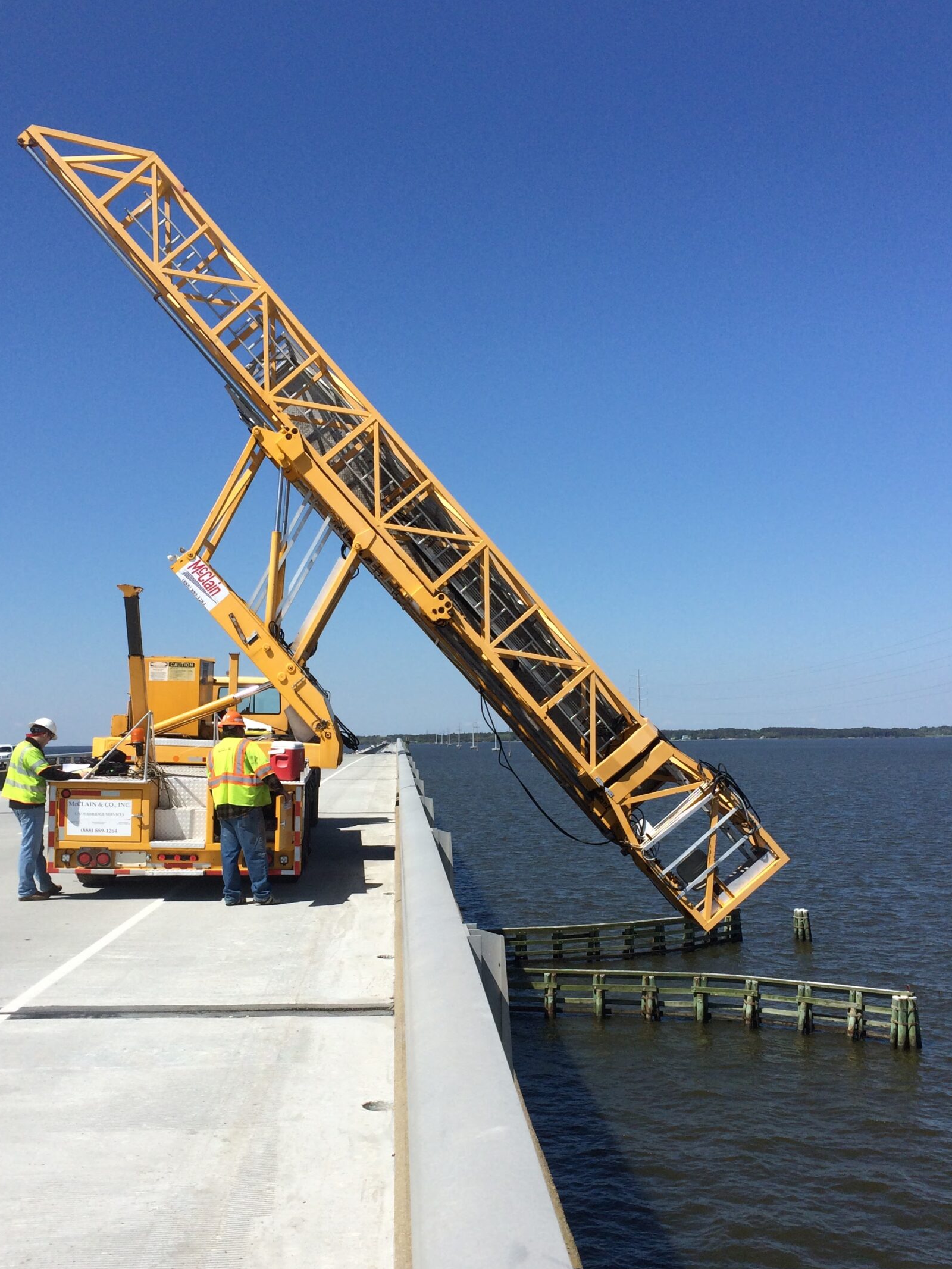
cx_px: 443
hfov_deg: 39.6
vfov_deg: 51.2
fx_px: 1320
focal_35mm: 36
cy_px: 713
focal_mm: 4.12
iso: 40
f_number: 2.2
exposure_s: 1/3731
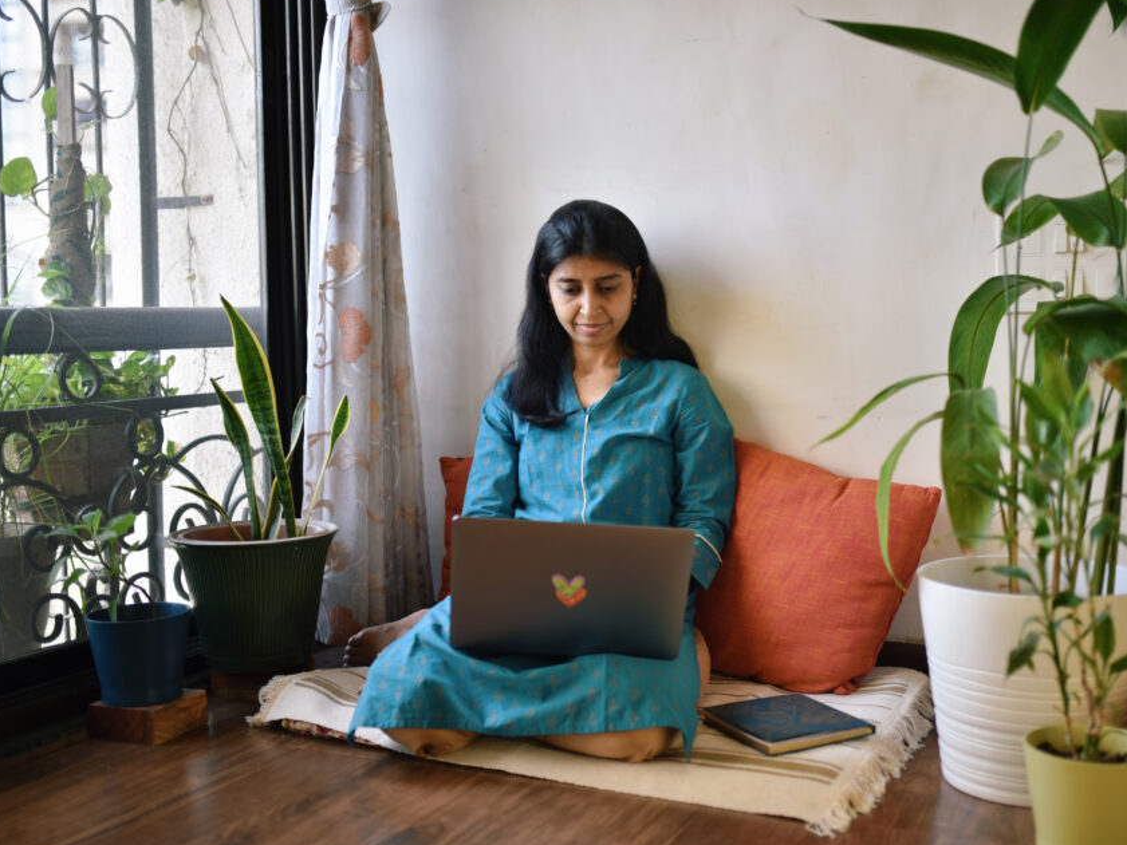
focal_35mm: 41
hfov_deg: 45.6
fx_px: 1335
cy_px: 438
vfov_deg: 35.1
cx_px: 658
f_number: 1.4
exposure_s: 1/200
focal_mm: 35
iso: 100
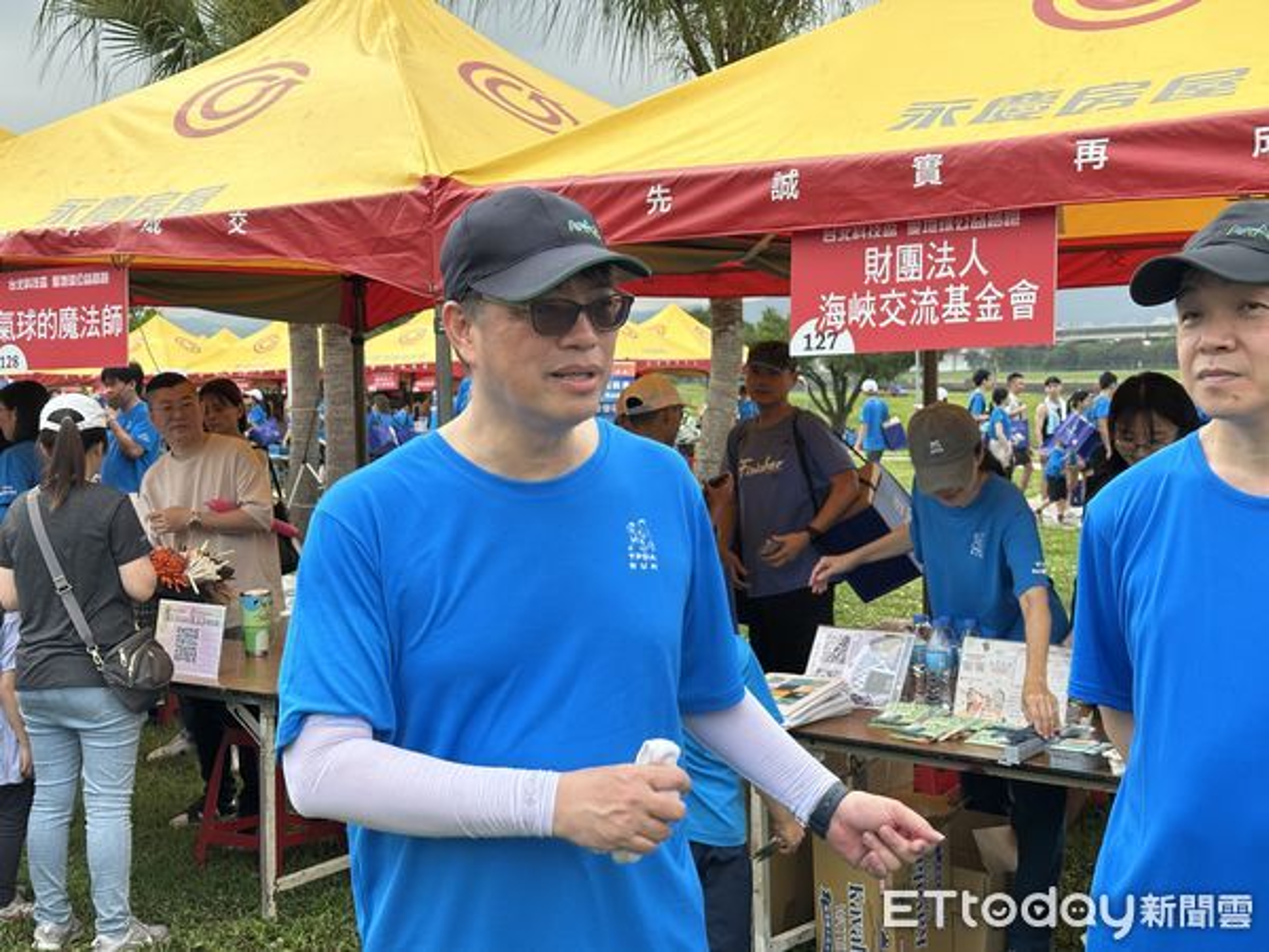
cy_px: 476
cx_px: 634
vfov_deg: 30.3
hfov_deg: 39.7
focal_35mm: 48
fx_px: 1760
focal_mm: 6.86
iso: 64
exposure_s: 1/1639
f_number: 1.78
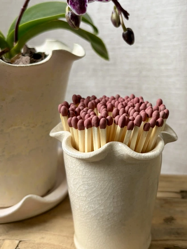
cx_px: 122
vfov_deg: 45.8
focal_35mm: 41
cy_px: 127
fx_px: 295
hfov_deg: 34.9
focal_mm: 5.96
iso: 80
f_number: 1.6
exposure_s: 1/121
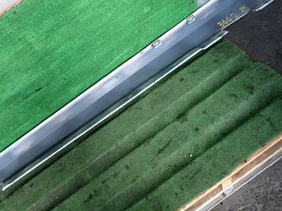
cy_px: 101
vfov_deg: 40.6
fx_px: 285
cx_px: 98
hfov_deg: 51.8
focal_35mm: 35
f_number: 2
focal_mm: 4.5
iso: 125
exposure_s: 1/125
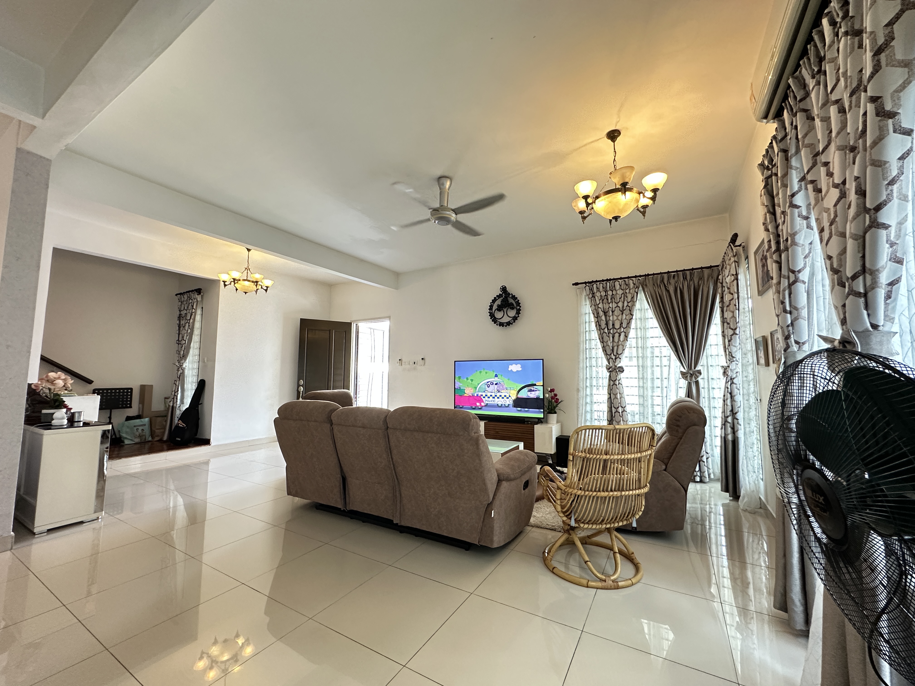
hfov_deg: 102.1
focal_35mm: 14
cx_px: 458
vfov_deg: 85.7
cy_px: 343
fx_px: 370
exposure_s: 1/50
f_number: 2.2
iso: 320
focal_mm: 2.22
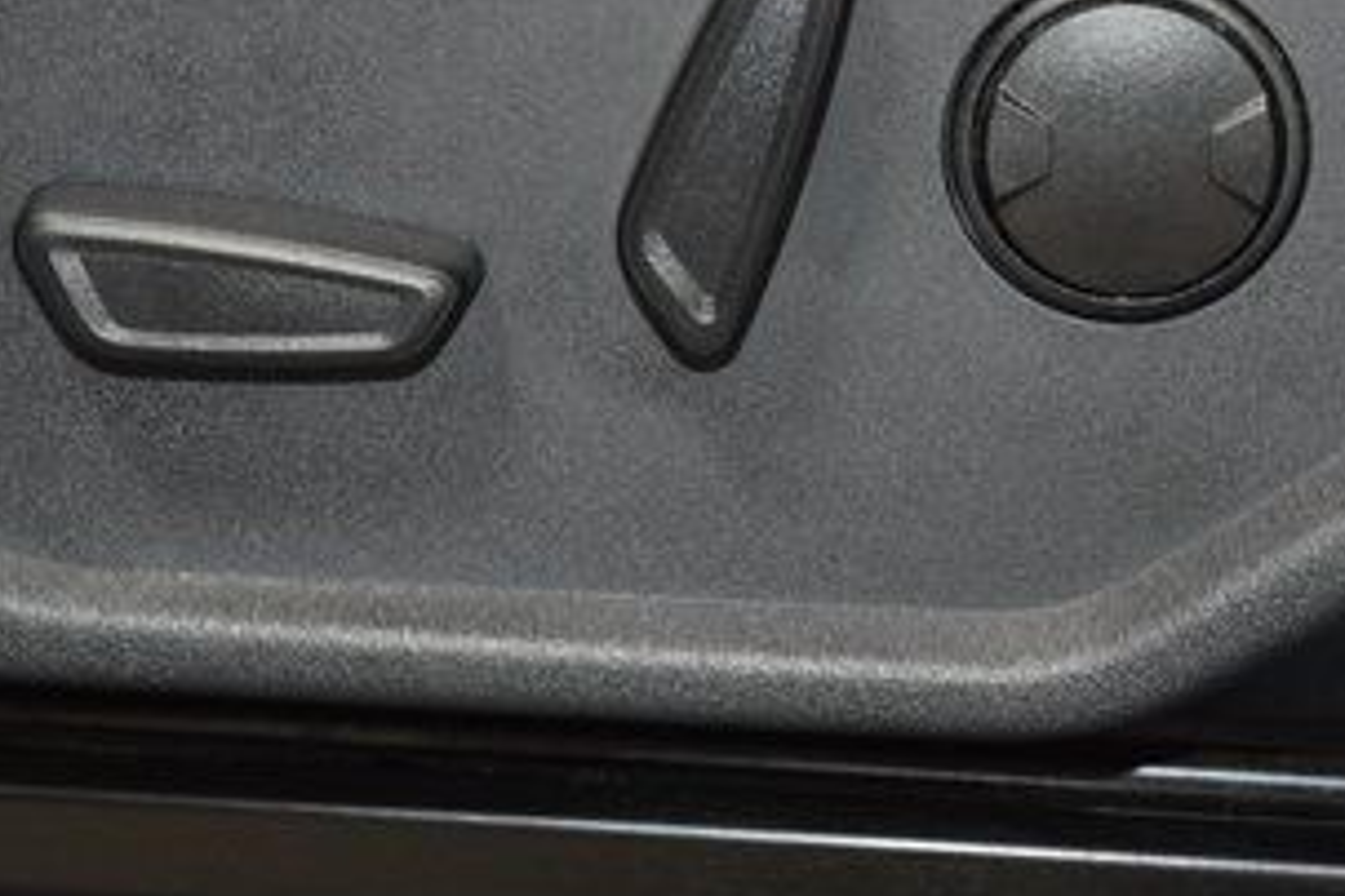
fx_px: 5678
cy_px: 189
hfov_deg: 13.5
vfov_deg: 9.0
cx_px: 706
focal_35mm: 152
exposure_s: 1/40
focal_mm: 48
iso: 2200
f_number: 4.5
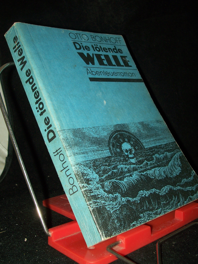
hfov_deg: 34.3
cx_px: 99
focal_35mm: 42
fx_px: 320
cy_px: 132
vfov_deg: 44.8
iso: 80
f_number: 2.8
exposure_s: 1/60
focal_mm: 7
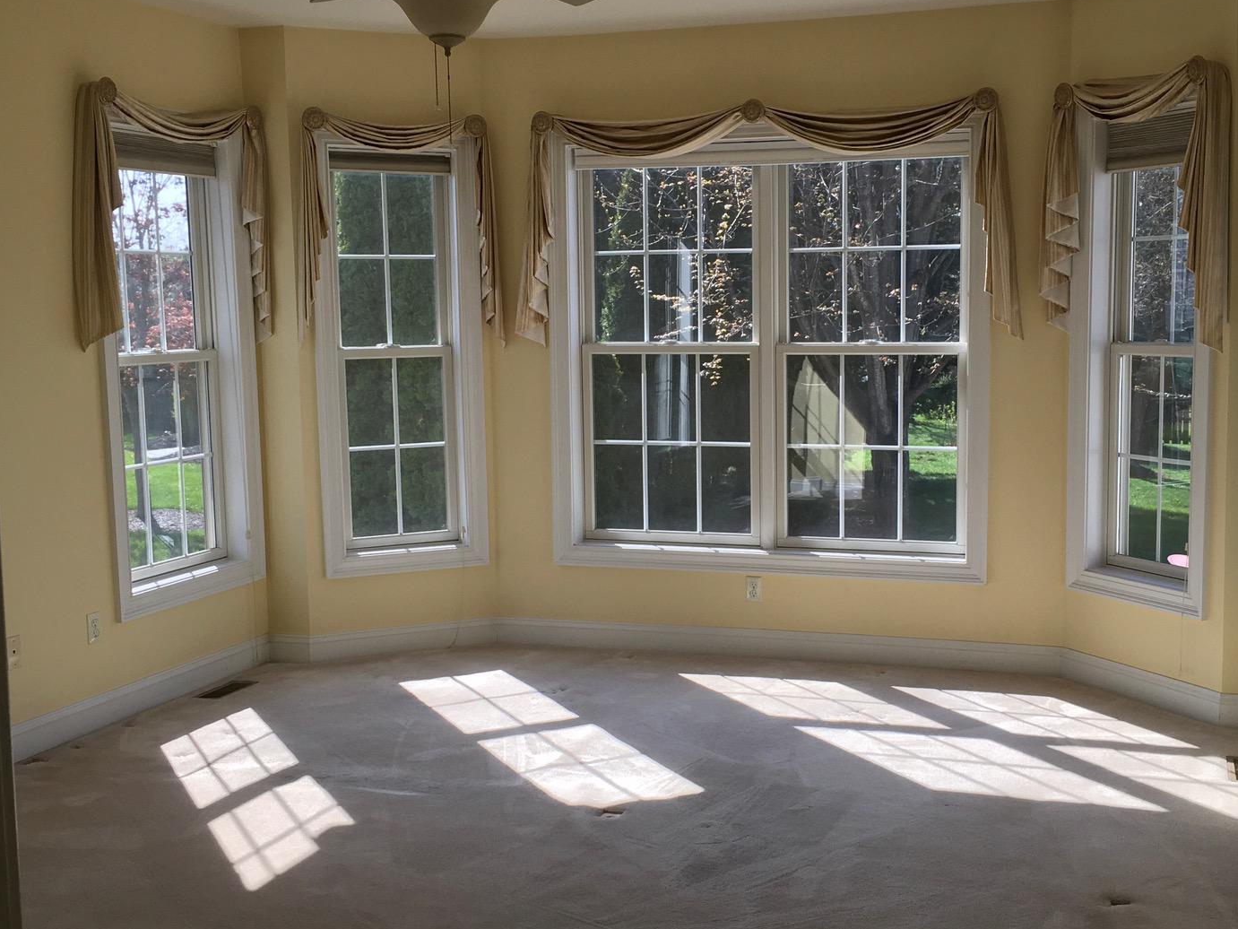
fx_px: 1538
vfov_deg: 33.6
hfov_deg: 43.7
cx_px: 715
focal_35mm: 43
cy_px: 476
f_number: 2.2
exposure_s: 1/238
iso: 25
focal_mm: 4.15
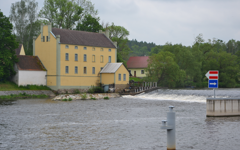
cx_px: 120
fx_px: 523
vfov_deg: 16.3
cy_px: 80
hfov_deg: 25.8
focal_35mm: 80
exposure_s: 1/250
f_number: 8
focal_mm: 52
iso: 100
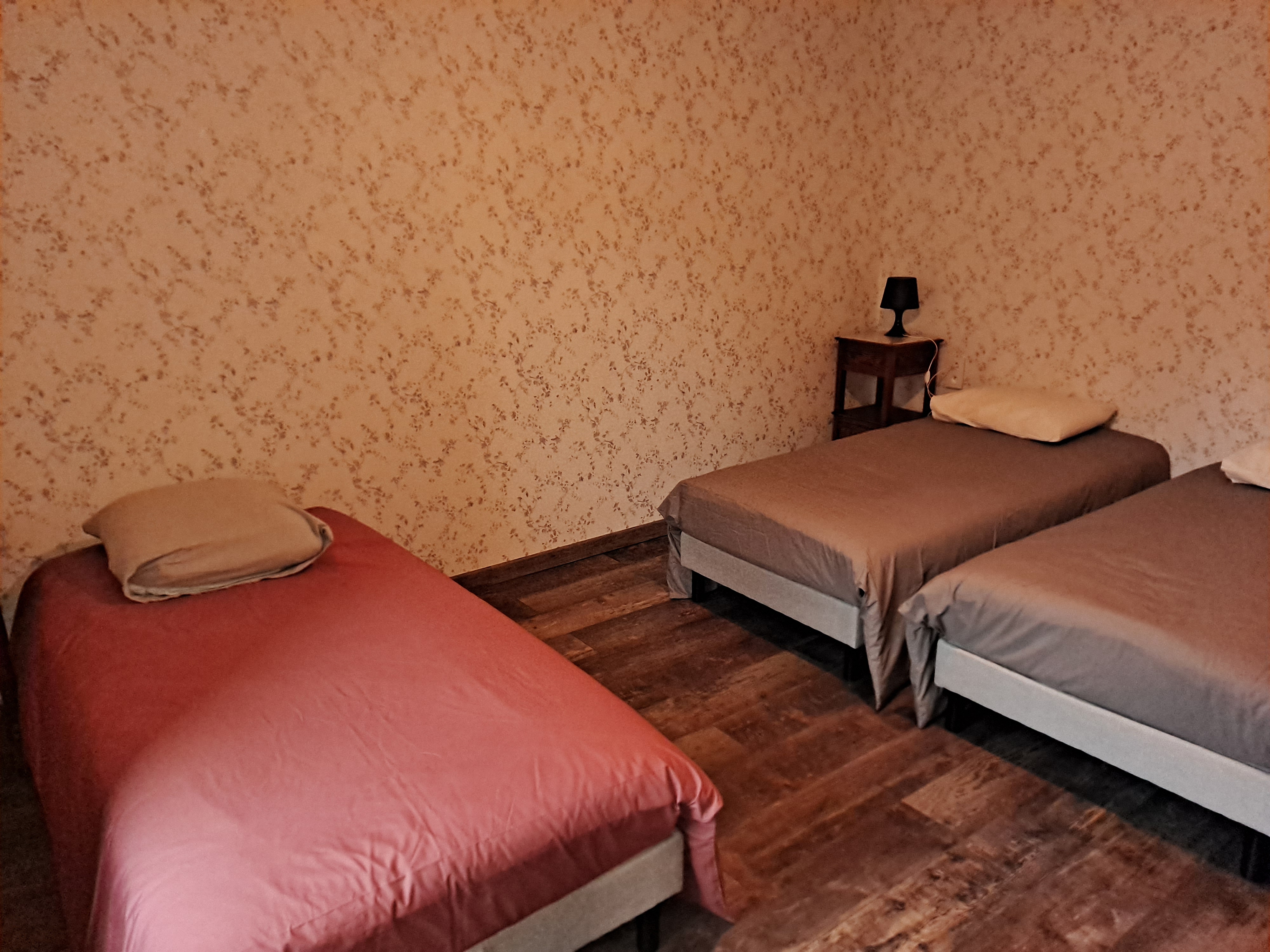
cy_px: 476
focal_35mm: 25
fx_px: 917
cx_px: 635
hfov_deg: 69.4
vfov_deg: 54.9
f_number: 2
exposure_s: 1/50
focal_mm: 4.6
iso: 400
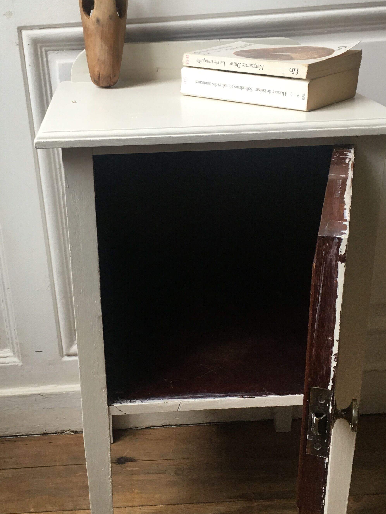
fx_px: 654
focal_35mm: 44
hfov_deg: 32.8
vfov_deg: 42.9
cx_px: 150
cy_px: 236
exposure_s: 1/33
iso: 50
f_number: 2.2
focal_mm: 4.15
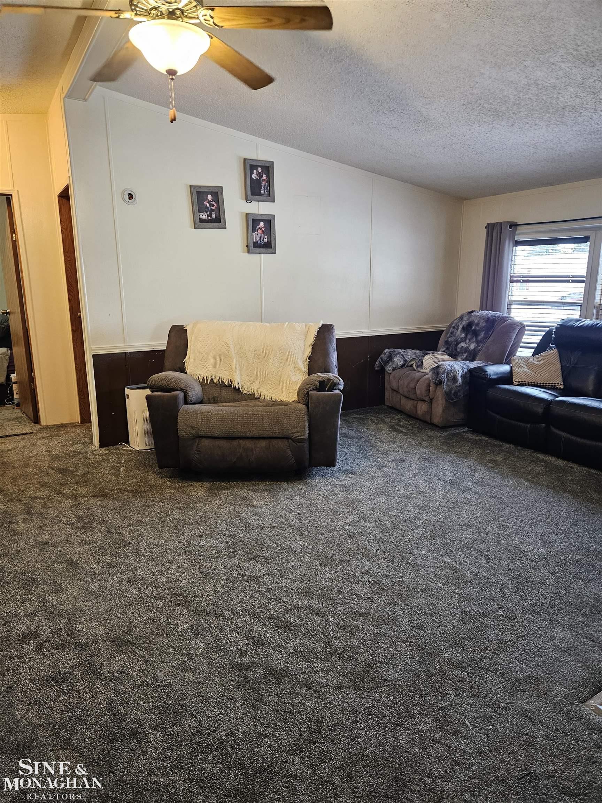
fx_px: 533
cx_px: 301
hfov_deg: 58.9
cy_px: 402
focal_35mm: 23
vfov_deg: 73.9
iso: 320
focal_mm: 5.4
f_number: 1.8
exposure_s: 1/48.1
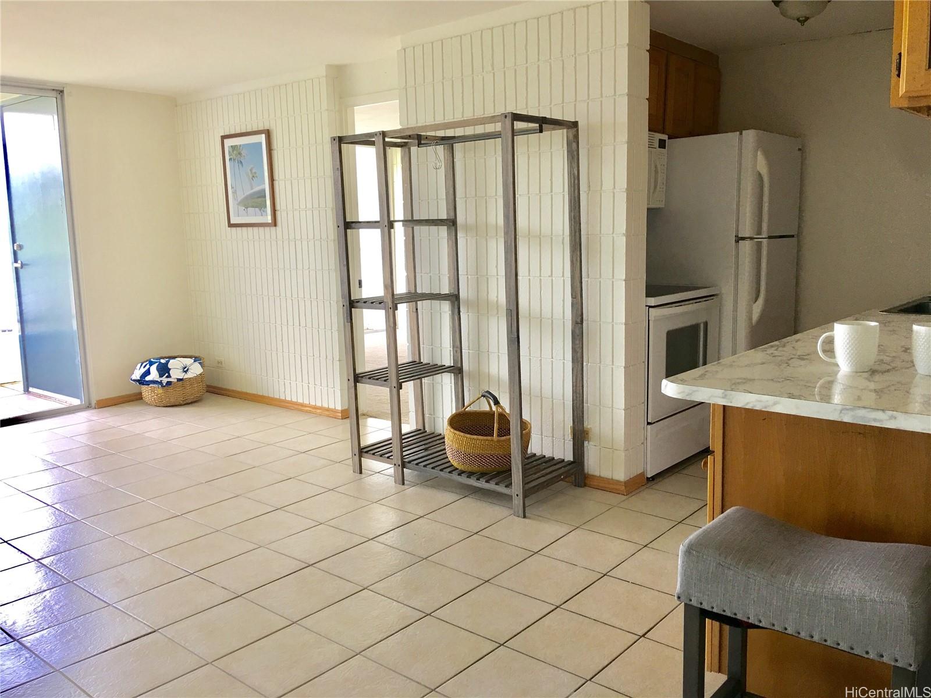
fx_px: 780
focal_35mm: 29
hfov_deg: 61.7
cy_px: 349
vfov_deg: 48.2
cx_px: 466
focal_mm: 4.15
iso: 25
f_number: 2.2
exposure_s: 1/40
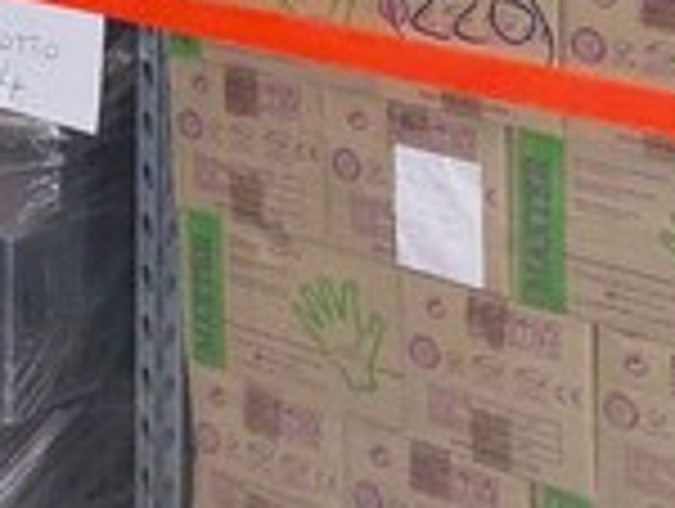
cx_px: -356
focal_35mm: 100
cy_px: -382
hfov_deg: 17.5
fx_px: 1953
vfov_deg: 13.4
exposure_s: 1/25
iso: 640
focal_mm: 5.23
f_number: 1.8
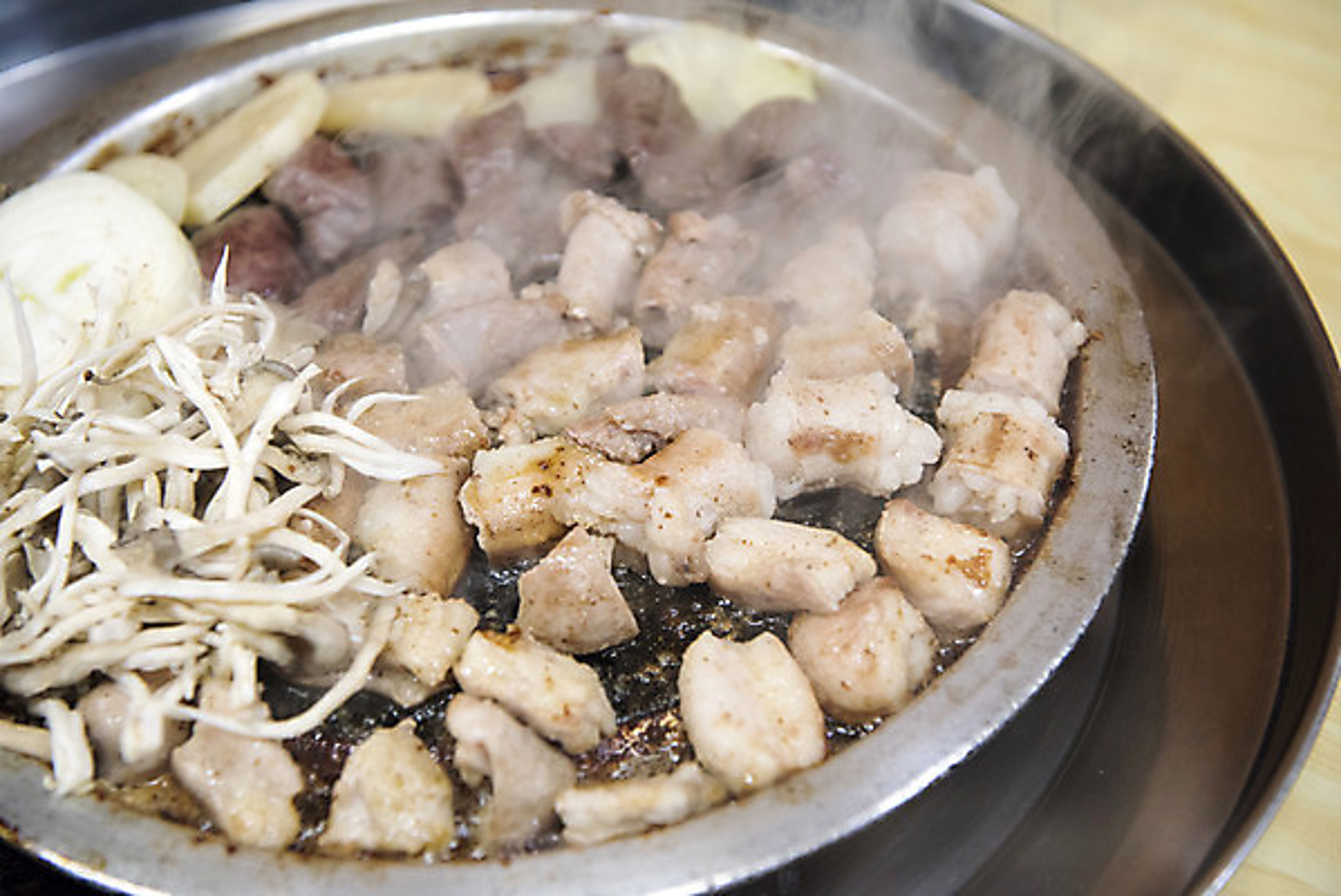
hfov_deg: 36.2
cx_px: 670
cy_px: 448
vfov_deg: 24.6
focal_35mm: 55
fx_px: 2050
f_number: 4
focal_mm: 55
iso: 1600
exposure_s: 1/125
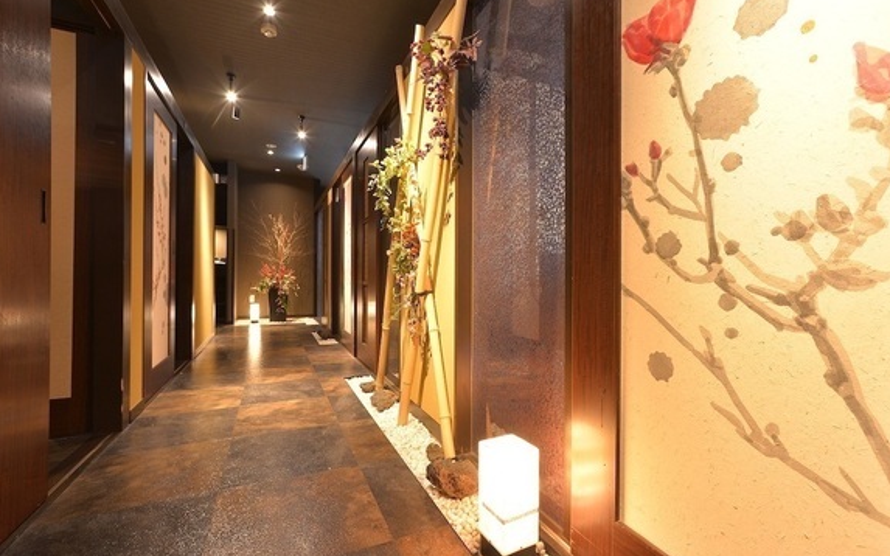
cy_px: 275
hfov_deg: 97.8
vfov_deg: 71.2
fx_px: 388
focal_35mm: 16
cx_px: 439
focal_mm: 15
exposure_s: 1.6
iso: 200
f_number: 8
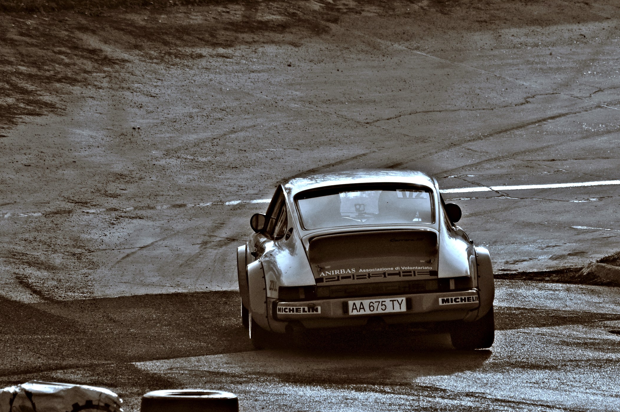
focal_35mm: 515
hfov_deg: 4.0
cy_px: 204
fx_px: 8859
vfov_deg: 2.7
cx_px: 349
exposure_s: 1/2000
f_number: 8
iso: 400
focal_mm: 300
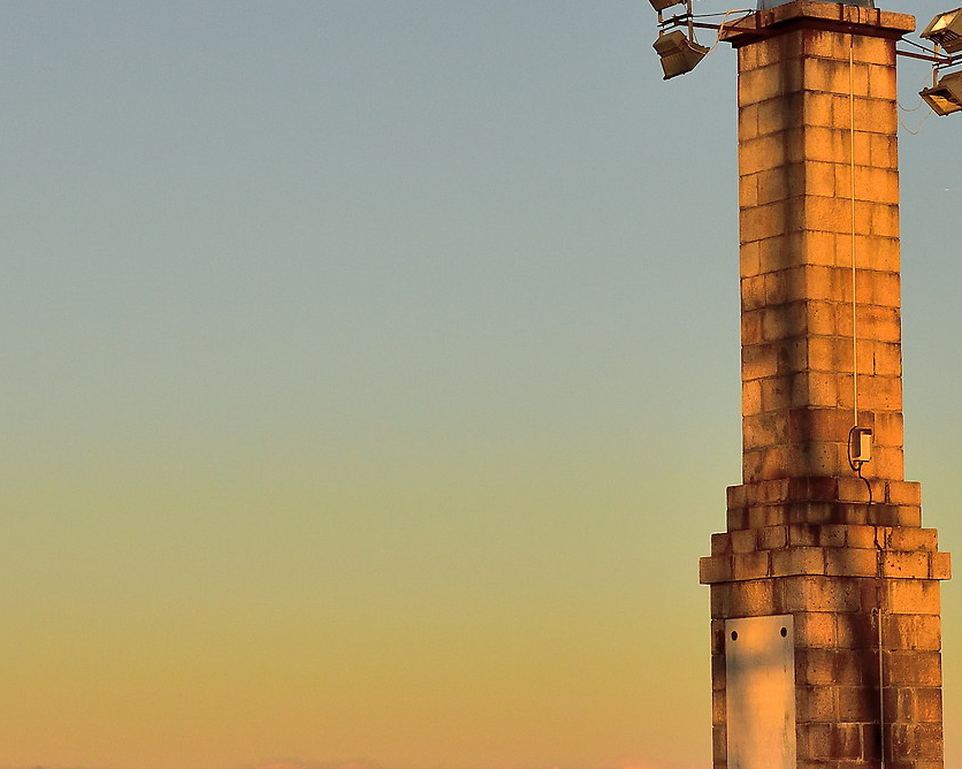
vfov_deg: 12.3
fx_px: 3567
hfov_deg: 15.3
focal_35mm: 125
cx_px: 651
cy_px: 192
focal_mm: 31
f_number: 8
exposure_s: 1/400
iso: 800
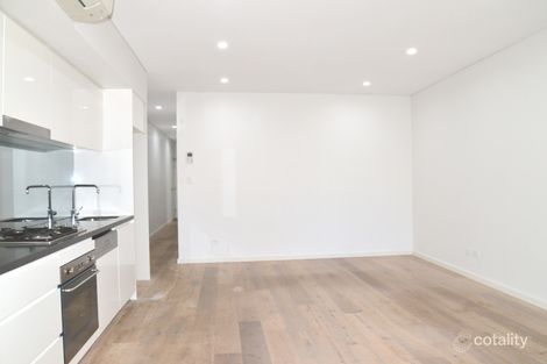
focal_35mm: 24
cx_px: 274
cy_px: 182
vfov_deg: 53.1
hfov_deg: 73.8
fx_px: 365
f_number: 9
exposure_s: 1/200
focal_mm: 24
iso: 2800
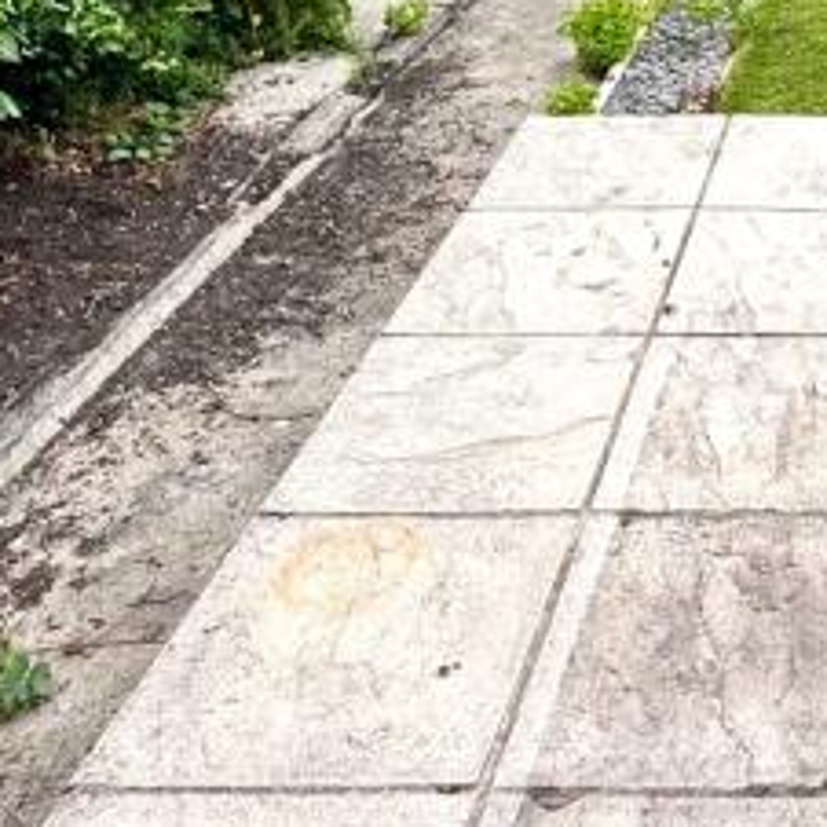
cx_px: 966
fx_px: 1514
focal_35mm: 56
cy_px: -33
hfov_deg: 27.3
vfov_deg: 28.4
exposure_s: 1/687
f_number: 2.2
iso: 50
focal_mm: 2.22
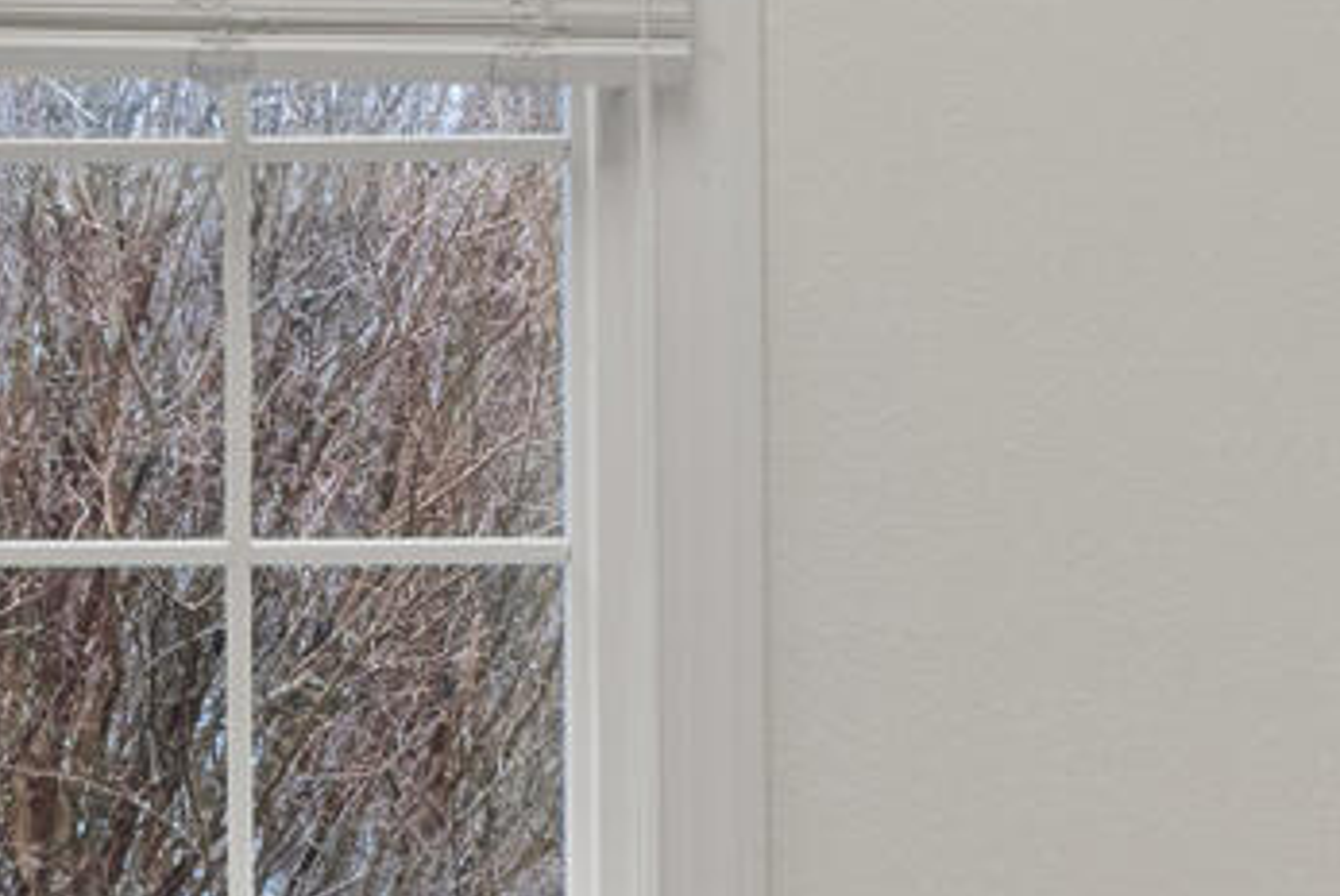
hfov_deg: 18.7
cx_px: 209
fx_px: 4023
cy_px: 782
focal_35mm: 108
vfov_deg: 12.6
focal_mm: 10
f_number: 8
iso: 400
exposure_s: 1/6
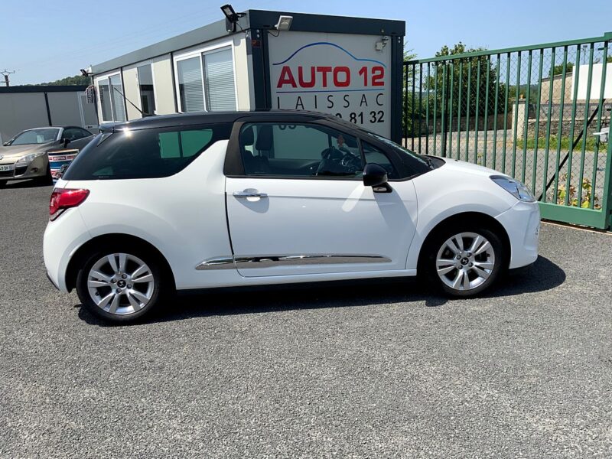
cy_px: 230
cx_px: 306
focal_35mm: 29
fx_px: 513
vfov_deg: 48.2
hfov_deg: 61.7
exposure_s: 1/1848
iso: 16
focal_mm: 3
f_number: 1.8
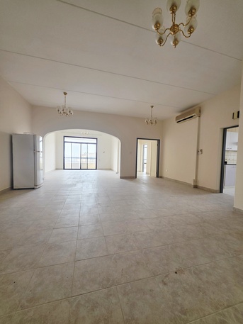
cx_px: 122
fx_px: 122
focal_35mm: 13
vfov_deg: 106.2
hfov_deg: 89.9
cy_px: 162
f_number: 1.9
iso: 100
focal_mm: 2.2
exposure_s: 1/101
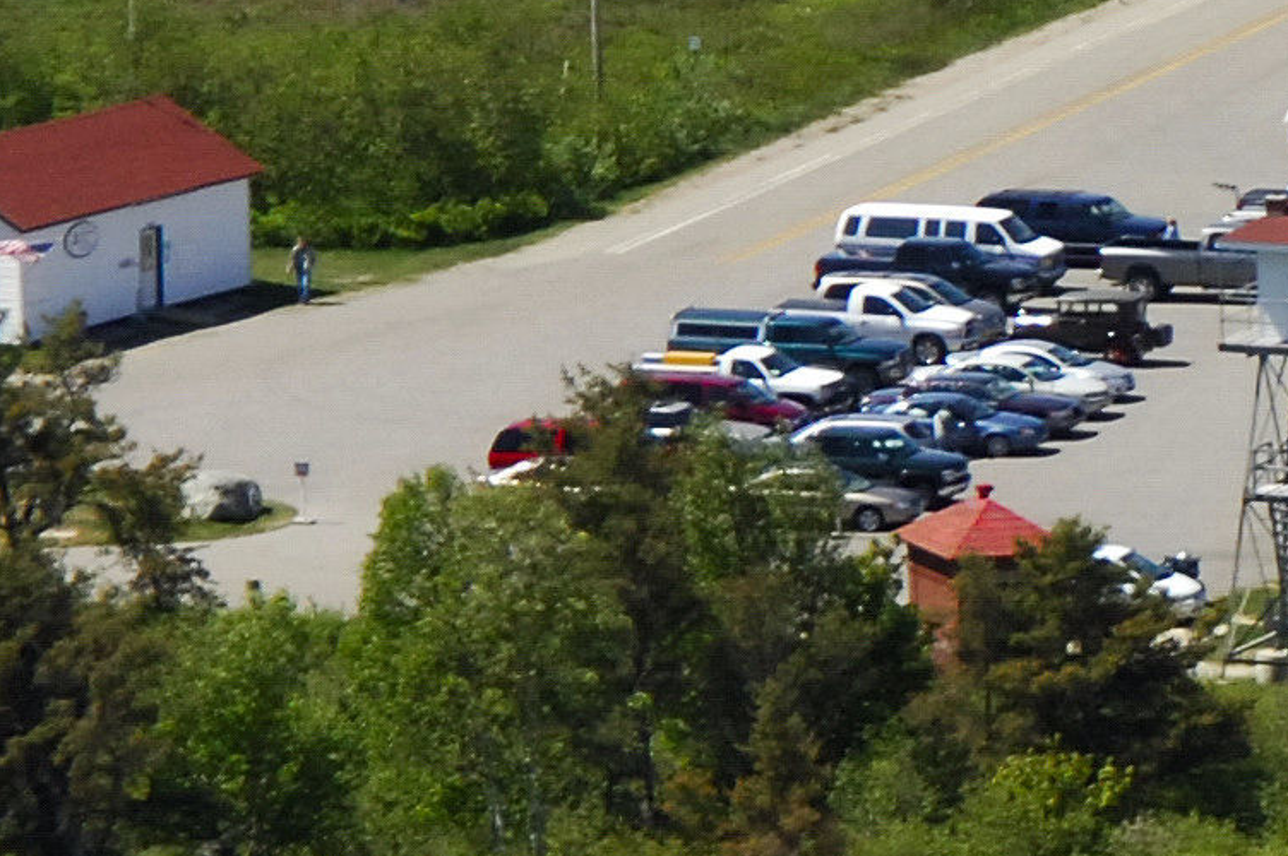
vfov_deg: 2.6
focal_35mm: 530
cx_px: 2477
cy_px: 991
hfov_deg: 3.9
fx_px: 18945
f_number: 8
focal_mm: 62
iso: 400
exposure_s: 1/1000
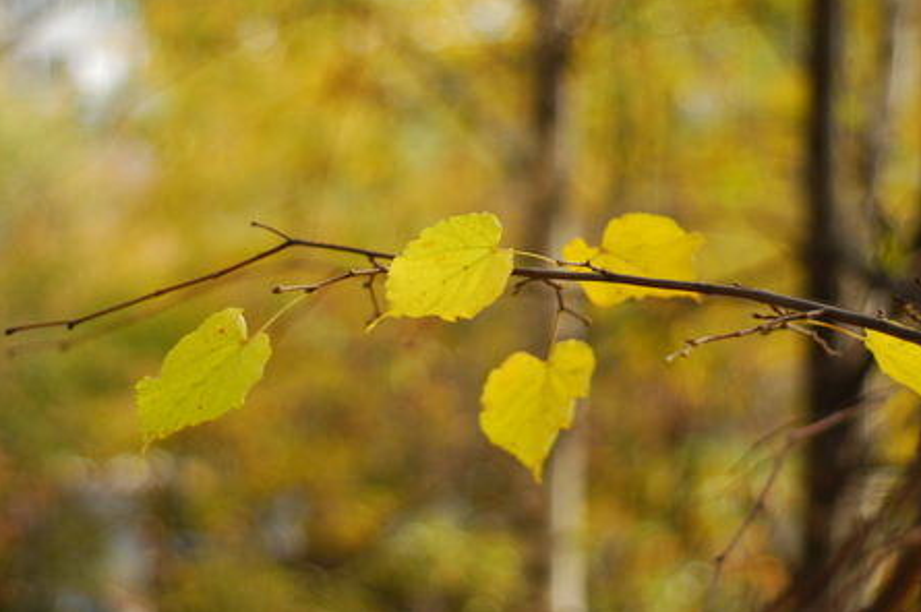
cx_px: 462
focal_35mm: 76
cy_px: 307
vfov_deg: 17.9
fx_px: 1943
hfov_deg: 26.7
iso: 200
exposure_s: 1/320
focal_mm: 50
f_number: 2.2
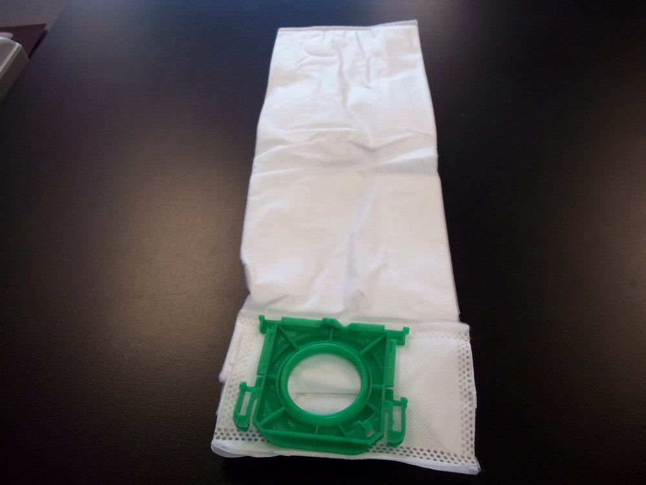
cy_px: 242
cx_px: 323
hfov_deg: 56.8
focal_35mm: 32
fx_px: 597
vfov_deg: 44.2
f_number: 2.9
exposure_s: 1/50
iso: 80
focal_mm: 5.7
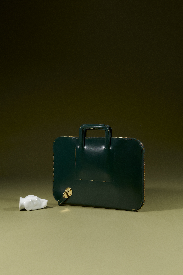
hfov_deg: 22.6
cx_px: 92
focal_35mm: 60
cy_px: 138
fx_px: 457
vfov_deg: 33.4
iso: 100
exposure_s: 1/125
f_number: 11
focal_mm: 60
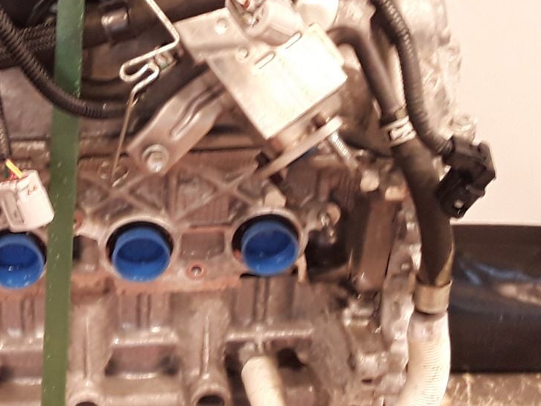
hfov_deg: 23.8
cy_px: 254
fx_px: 1234
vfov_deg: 18.6
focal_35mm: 79
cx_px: 17
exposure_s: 1/20
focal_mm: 2.91
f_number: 1.9
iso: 100
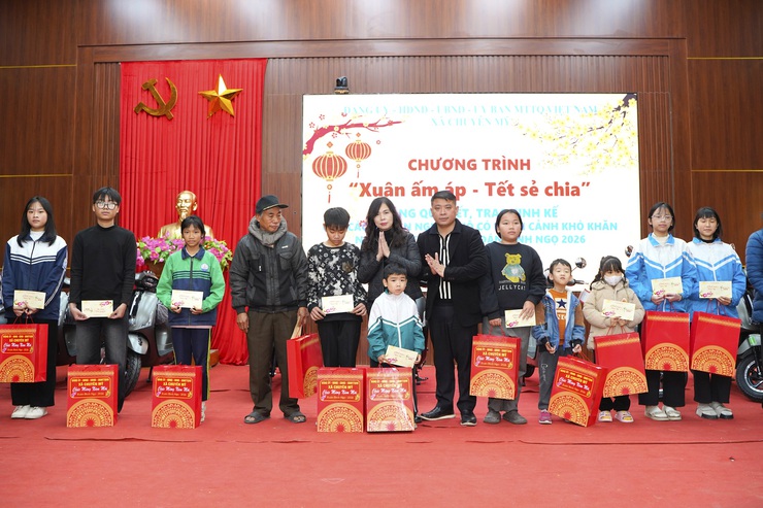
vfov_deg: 43.6
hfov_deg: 61.9
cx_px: 382
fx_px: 636
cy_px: 254
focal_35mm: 30
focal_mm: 30
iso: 1250
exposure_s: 1/200
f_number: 4
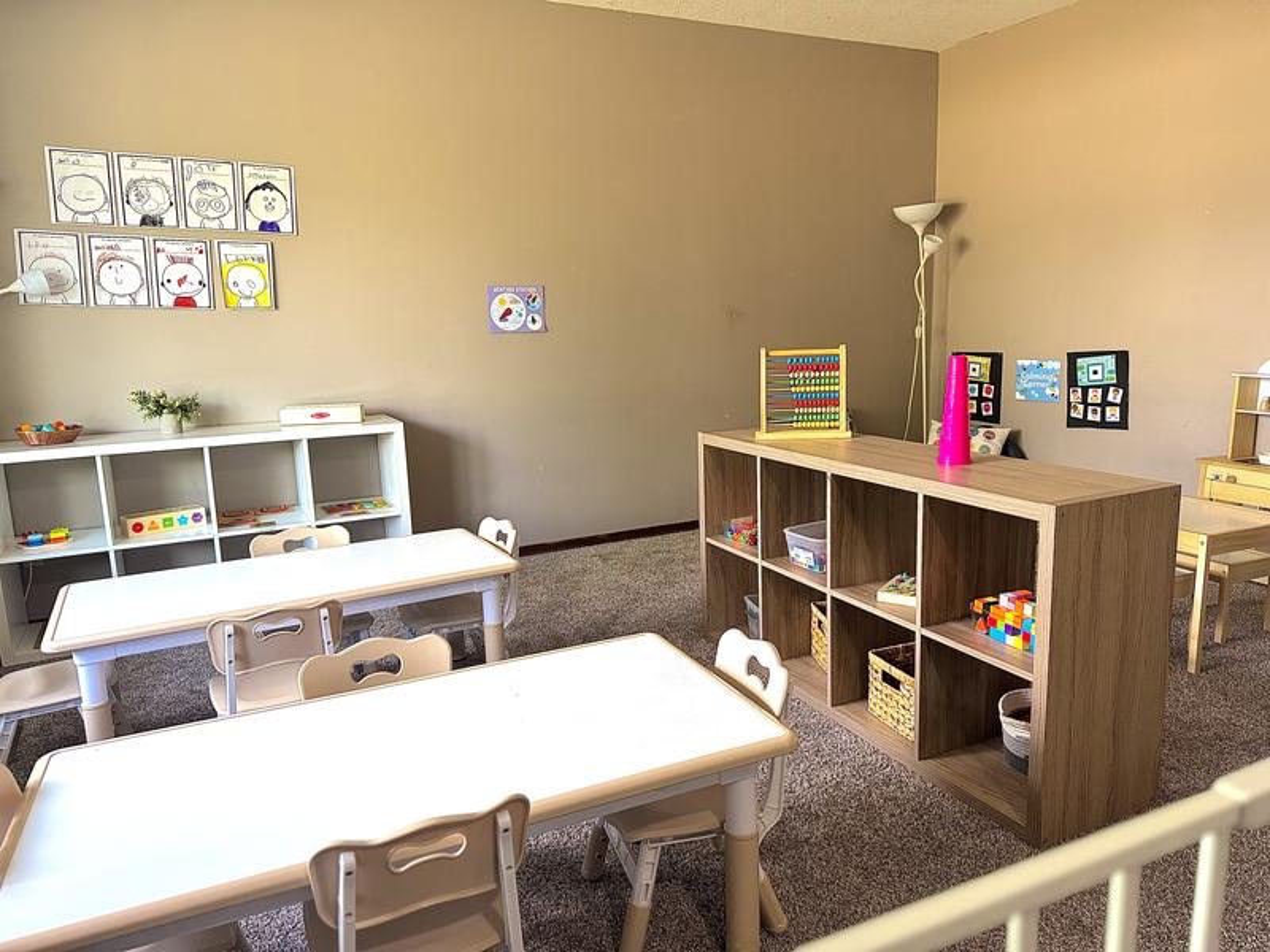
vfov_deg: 56.8
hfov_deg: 71.6
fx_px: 881
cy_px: 476
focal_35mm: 24
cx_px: 635
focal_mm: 6.76
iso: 200
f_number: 1.78
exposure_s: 1/120
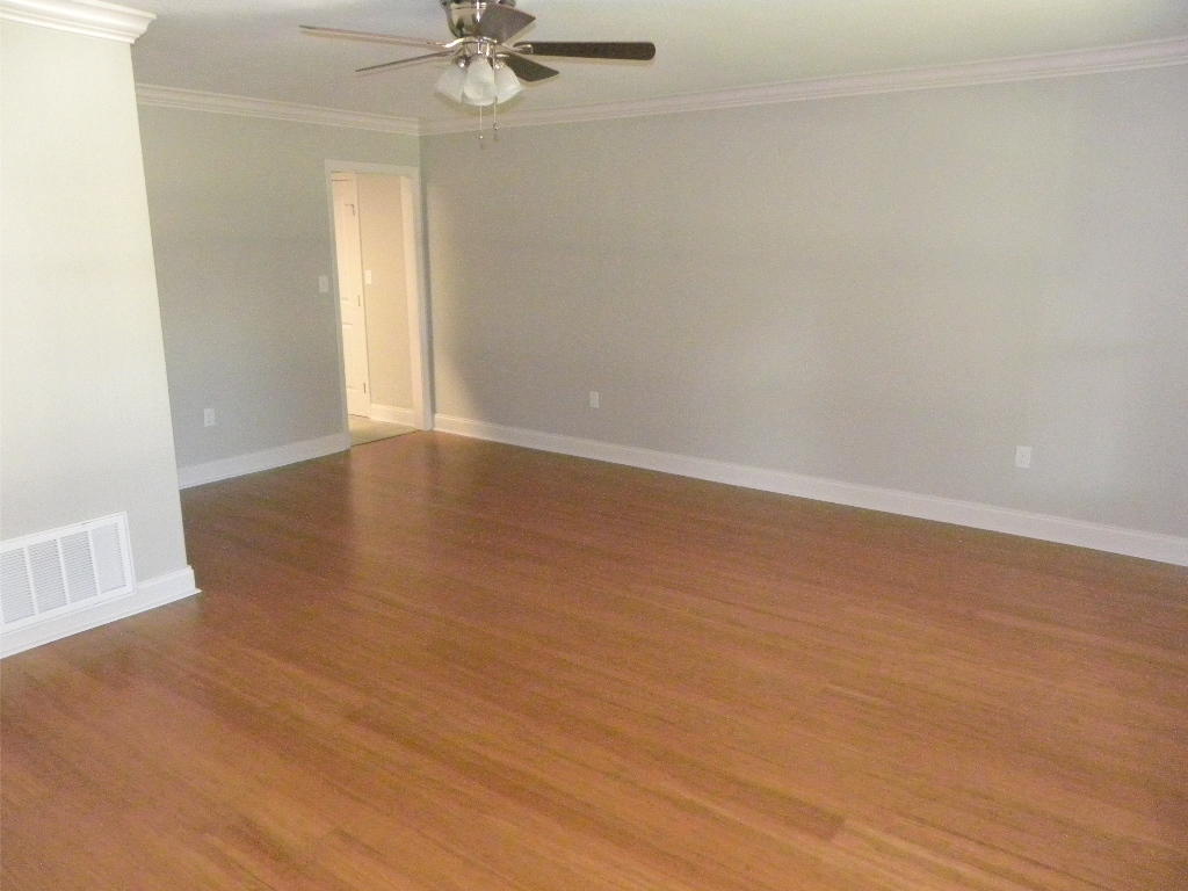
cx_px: 594
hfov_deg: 67.3
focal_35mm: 26
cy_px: 446
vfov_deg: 53.1
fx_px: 892
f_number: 2.8
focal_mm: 4.6
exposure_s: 1/80
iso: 800
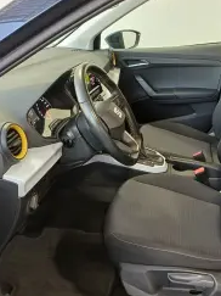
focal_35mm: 37
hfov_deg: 37.8
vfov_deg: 50.2
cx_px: 163
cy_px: 151
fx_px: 315
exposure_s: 1/50
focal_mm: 4.65
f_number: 1.8
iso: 200
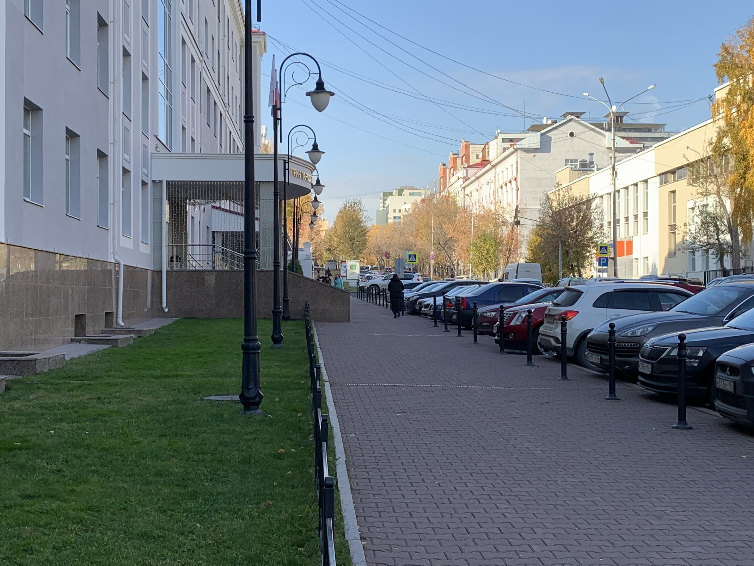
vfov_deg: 29.7
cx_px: 370
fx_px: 1067
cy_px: 270
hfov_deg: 38.9
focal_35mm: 49
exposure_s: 1/835
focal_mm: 4.25
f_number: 1.8
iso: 25
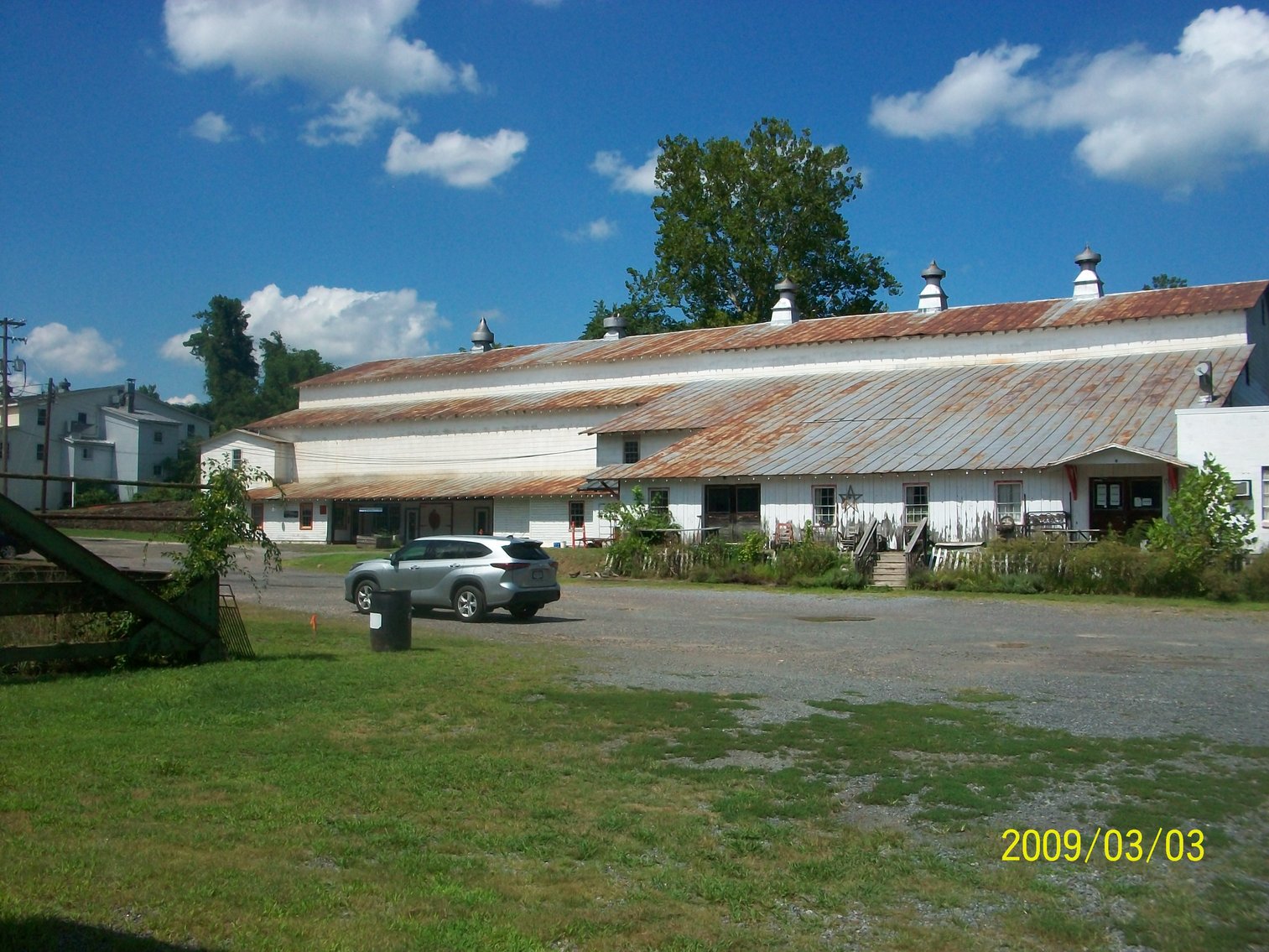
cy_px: 476
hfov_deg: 54.0
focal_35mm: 34
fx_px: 1247
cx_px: 634
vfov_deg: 41.8
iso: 80
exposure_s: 1/640
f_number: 5.5
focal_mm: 5.7
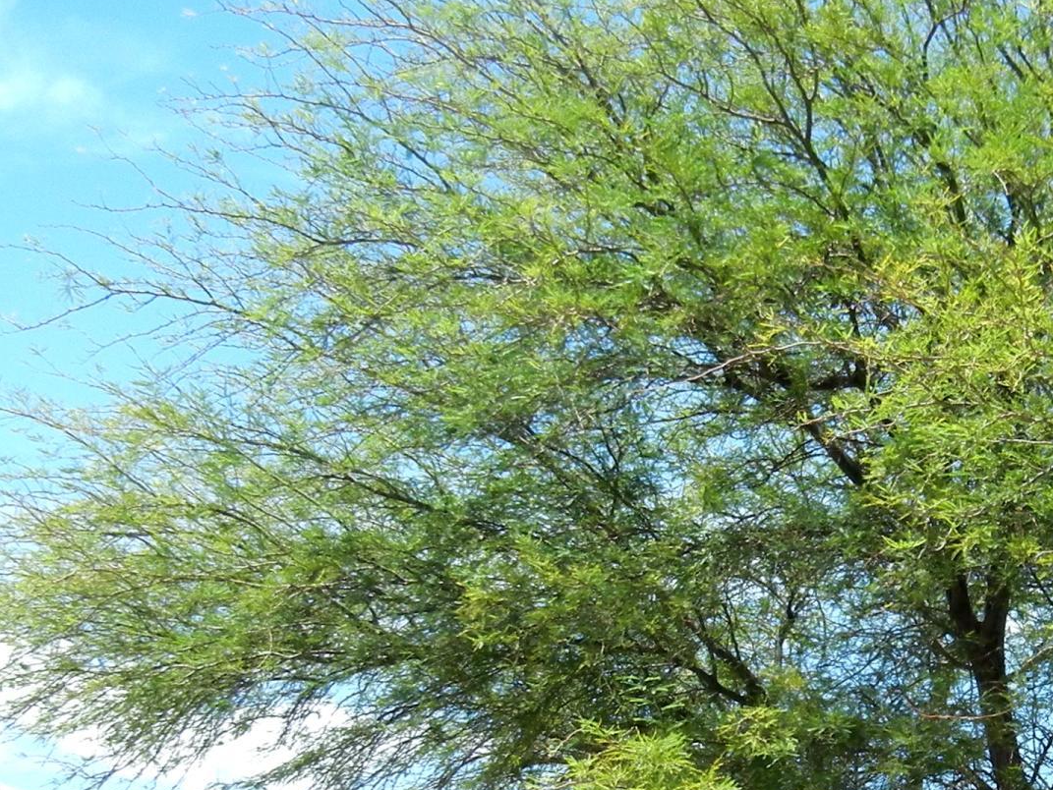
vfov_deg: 17.4
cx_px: 970
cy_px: 681
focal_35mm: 84
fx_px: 2556
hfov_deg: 22.6
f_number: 7
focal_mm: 5.4
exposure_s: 1/277
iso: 160
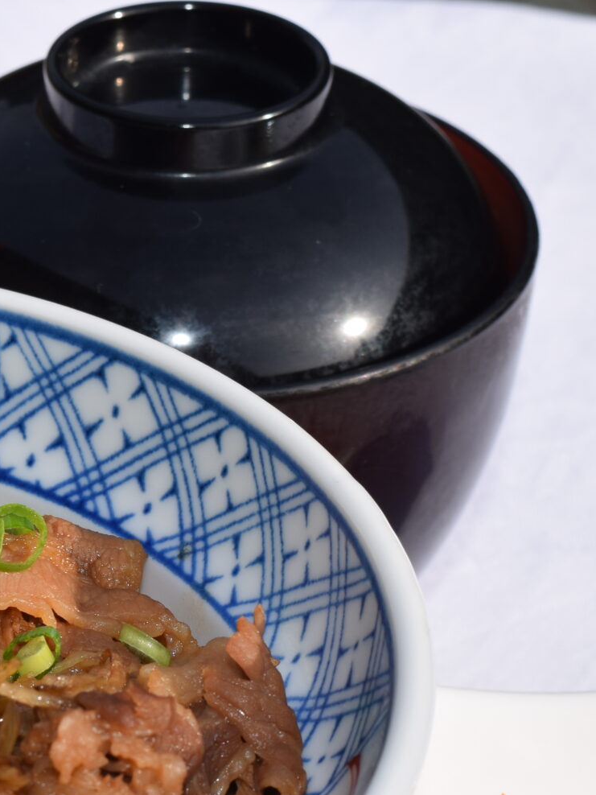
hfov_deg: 9.3
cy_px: 635
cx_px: -144
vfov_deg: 12.5
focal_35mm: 157
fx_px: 3604
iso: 100
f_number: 11
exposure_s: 1/200
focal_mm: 42
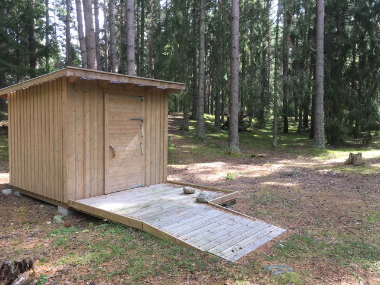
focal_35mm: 29
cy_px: 142
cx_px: 190
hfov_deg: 61.7
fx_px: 318
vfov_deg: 48.2
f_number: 2.2
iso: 40
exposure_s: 1/100
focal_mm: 4.15
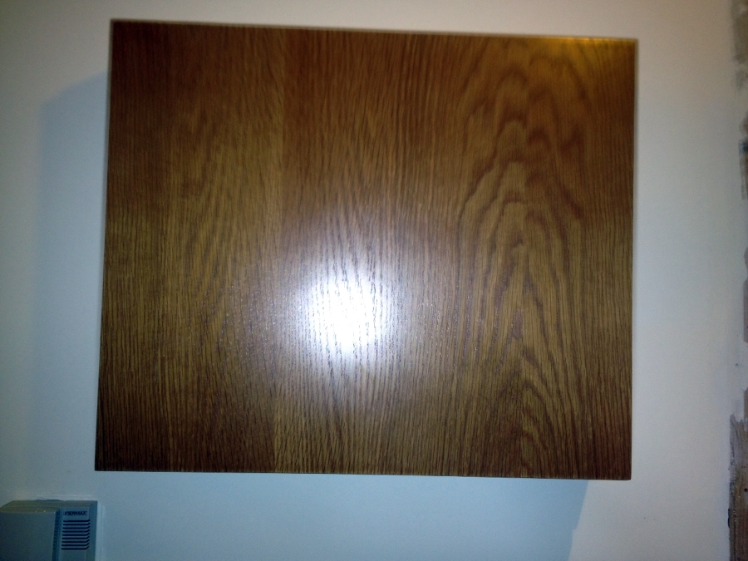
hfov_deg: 52.6
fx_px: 756
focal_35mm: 35
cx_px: 374
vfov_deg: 40.7
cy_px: 280
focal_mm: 4.28
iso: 64
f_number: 2.4
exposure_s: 1/22
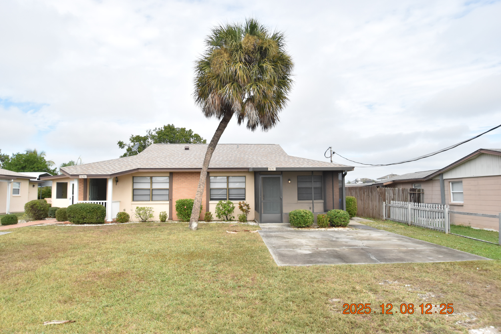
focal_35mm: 22
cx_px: 250
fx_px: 313
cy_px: 167
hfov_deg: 77.3
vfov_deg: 56.1
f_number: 4
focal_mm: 15
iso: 800
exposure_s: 1/4000
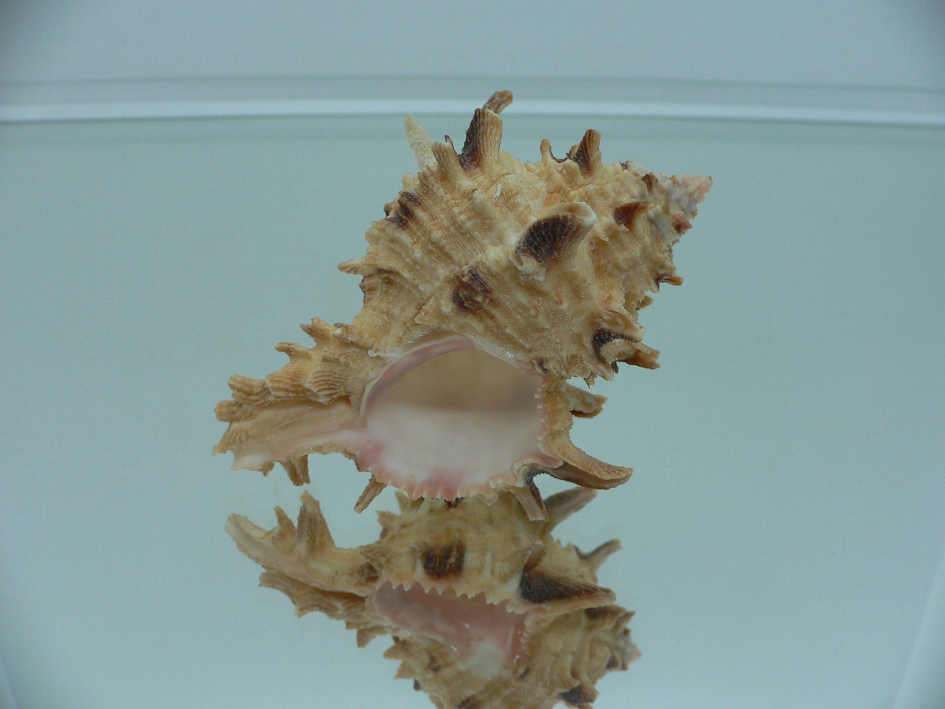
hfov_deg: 52.6
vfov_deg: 40.7
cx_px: 472
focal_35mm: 35
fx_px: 955
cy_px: 354
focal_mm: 4.6
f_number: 2.8
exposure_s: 1/60
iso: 80
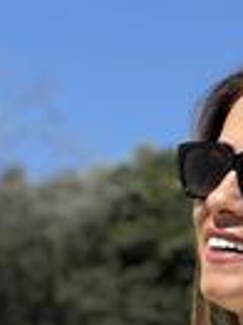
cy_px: 578
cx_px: 260
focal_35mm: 186
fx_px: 1744
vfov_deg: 10.1
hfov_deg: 7.9
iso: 100
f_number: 1.78
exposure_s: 1/9804
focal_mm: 6.86
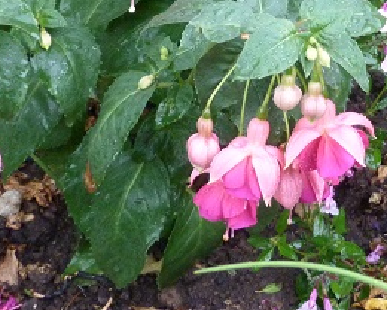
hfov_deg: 17.5
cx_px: 345
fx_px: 1237
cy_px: -107
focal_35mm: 108
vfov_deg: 13.7
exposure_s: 1/125
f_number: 3.1
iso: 400
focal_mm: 6.5
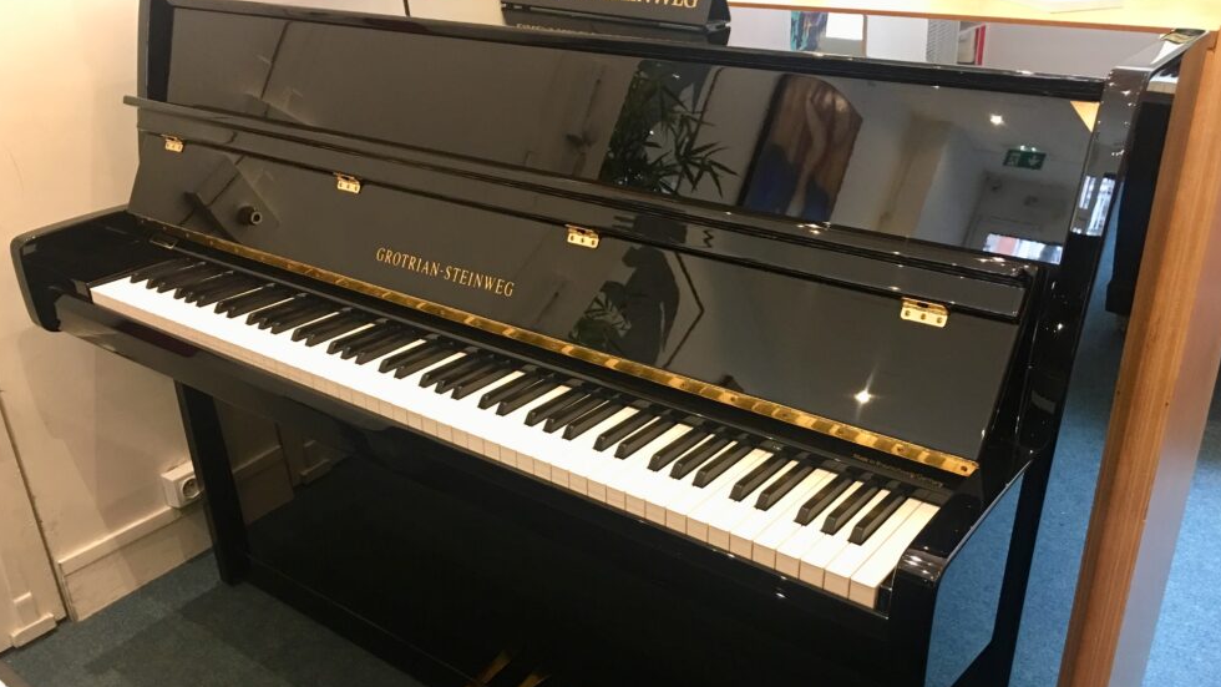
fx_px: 1068
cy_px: 400
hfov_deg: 59.5
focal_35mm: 33
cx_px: 592
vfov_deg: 35.5
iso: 100
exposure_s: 1/17
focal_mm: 4.15
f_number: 2.2
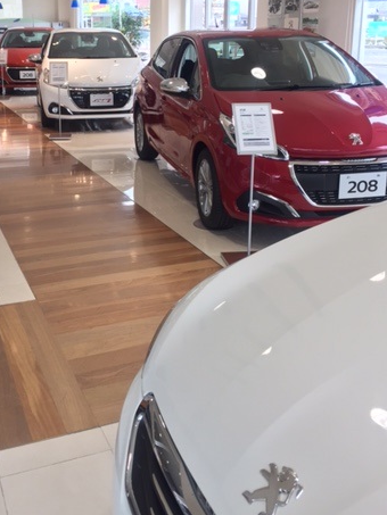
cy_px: 169
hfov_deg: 34.9
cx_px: 141
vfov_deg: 45.0
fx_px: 611
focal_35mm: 41
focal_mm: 4.15
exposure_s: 1/120
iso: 50
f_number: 2.2
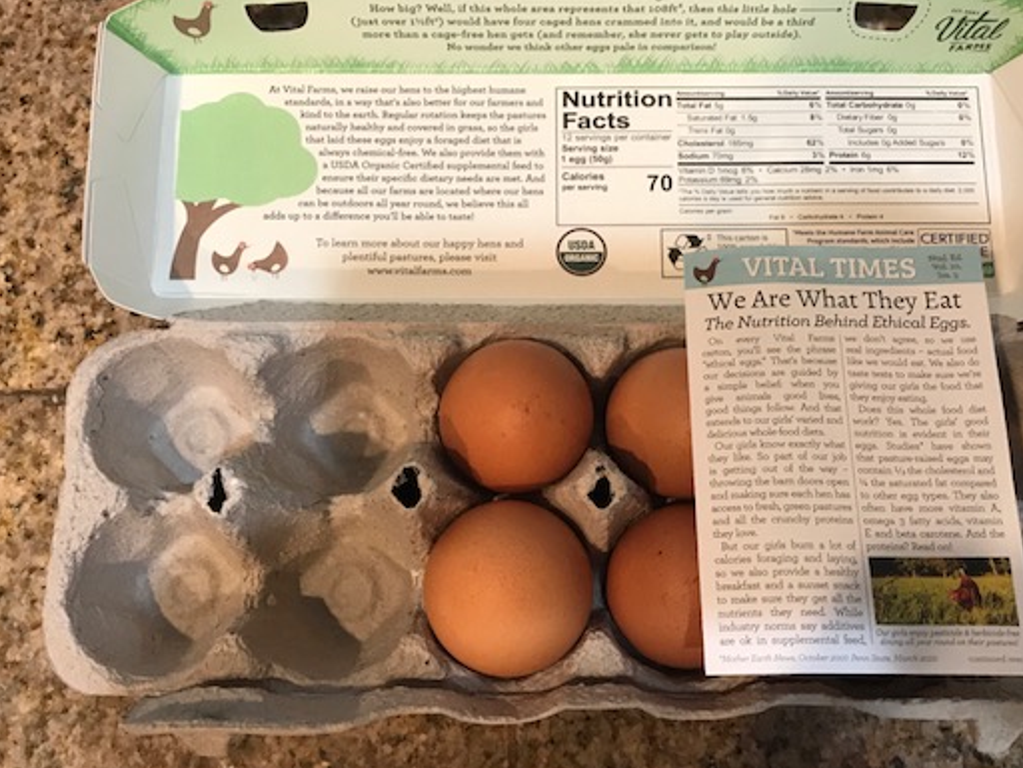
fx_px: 1034
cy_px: 350
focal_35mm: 35
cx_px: 531
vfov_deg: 40.7
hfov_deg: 52.6
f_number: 1.8
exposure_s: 1/17
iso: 40
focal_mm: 3.99
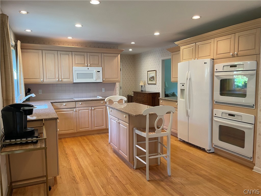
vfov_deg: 53.1
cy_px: 98
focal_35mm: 26
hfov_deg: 67.3
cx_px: 130
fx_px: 196
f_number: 1.6
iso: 125
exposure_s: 1/60
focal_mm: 4.2
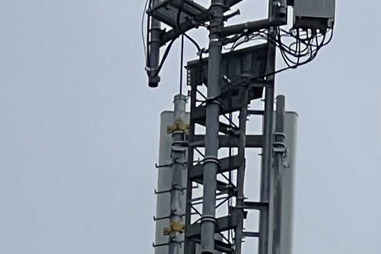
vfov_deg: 2.5
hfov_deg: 3.8
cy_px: 396
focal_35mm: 541
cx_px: 452
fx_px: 5725
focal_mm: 9
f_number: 2.8
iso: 32
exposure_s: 1/699
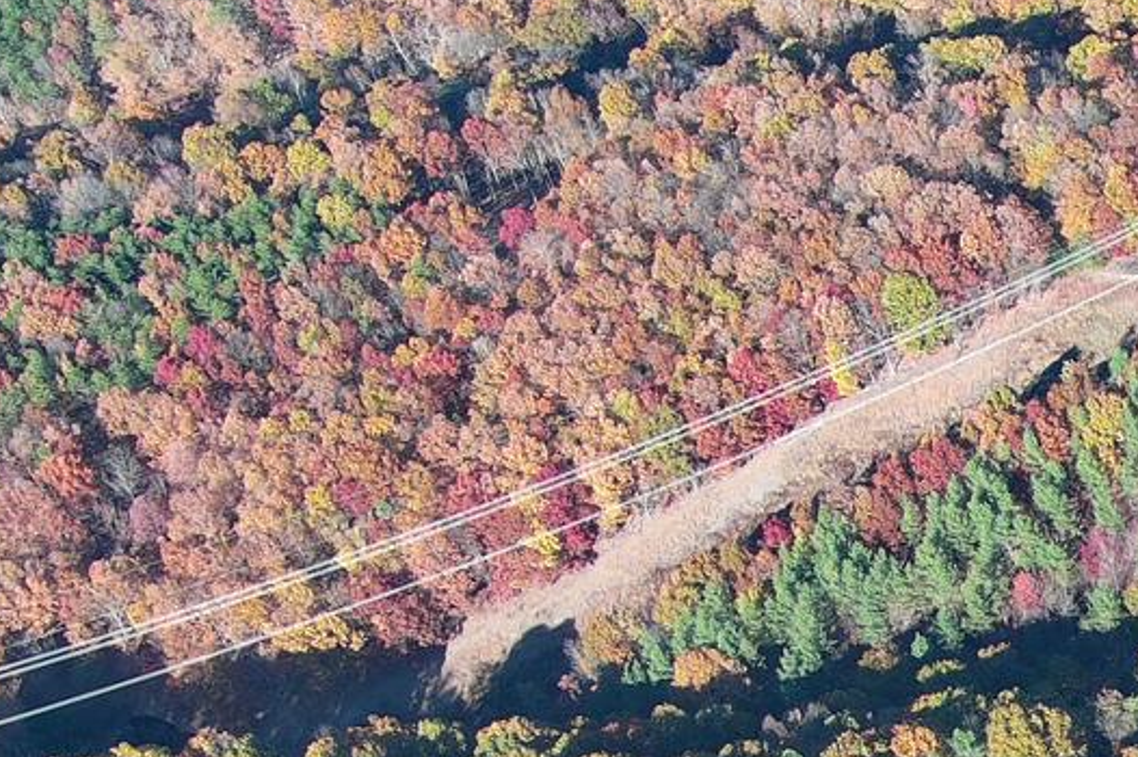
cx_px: 2153
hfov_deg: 15.2
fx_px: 3570
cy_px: 1095
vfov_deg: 11.6
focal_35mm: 113
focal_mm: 10.57
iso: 100
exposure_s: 1/314
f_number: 2.8
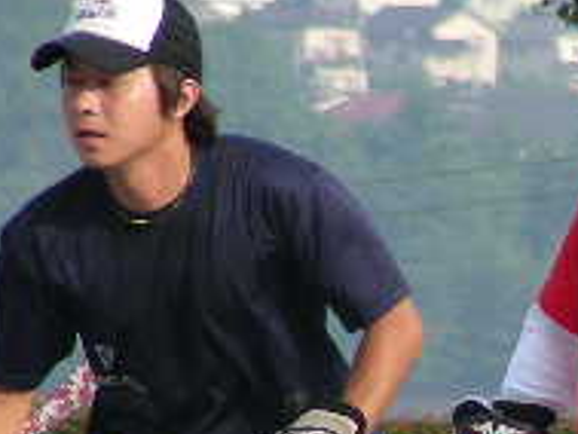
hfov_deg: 1.5
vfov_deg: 1.2
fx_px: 21453
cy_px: 529
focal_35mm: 1284
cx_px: 716
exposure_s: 1/267
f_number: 4
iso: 50
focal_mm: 63.3
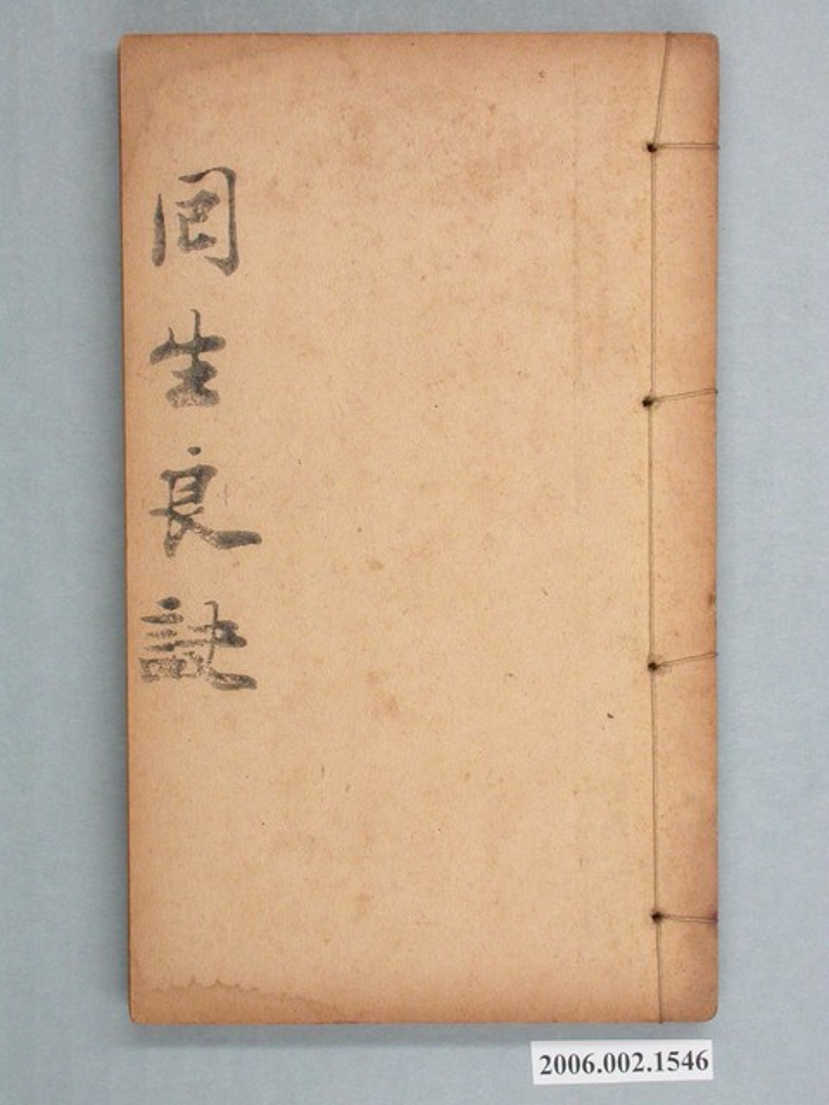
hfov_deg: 16.4
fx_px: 2874
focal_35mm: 90
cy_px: 552
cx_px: 414
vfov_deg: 21.8
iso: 200
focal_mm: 18.7
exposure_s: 1/30
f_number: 6
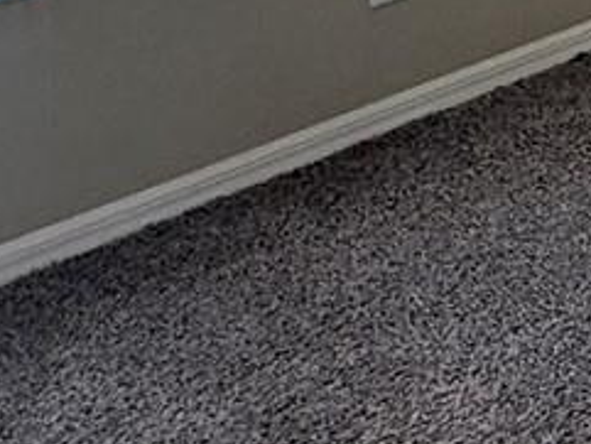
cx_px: 1197
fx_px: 1589
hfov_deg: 16.1
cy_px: -402
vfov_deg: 13.8
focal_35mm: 93
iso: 125
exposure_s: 1/120
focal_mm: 2.22
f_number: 2.2
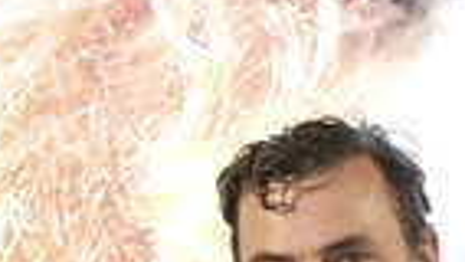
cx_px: 334
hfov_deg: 15.1
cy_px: 612
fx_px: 1752
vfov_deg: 8.0
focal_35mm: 142
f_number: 5.6
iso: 1250
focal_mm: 48
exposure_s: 1/200
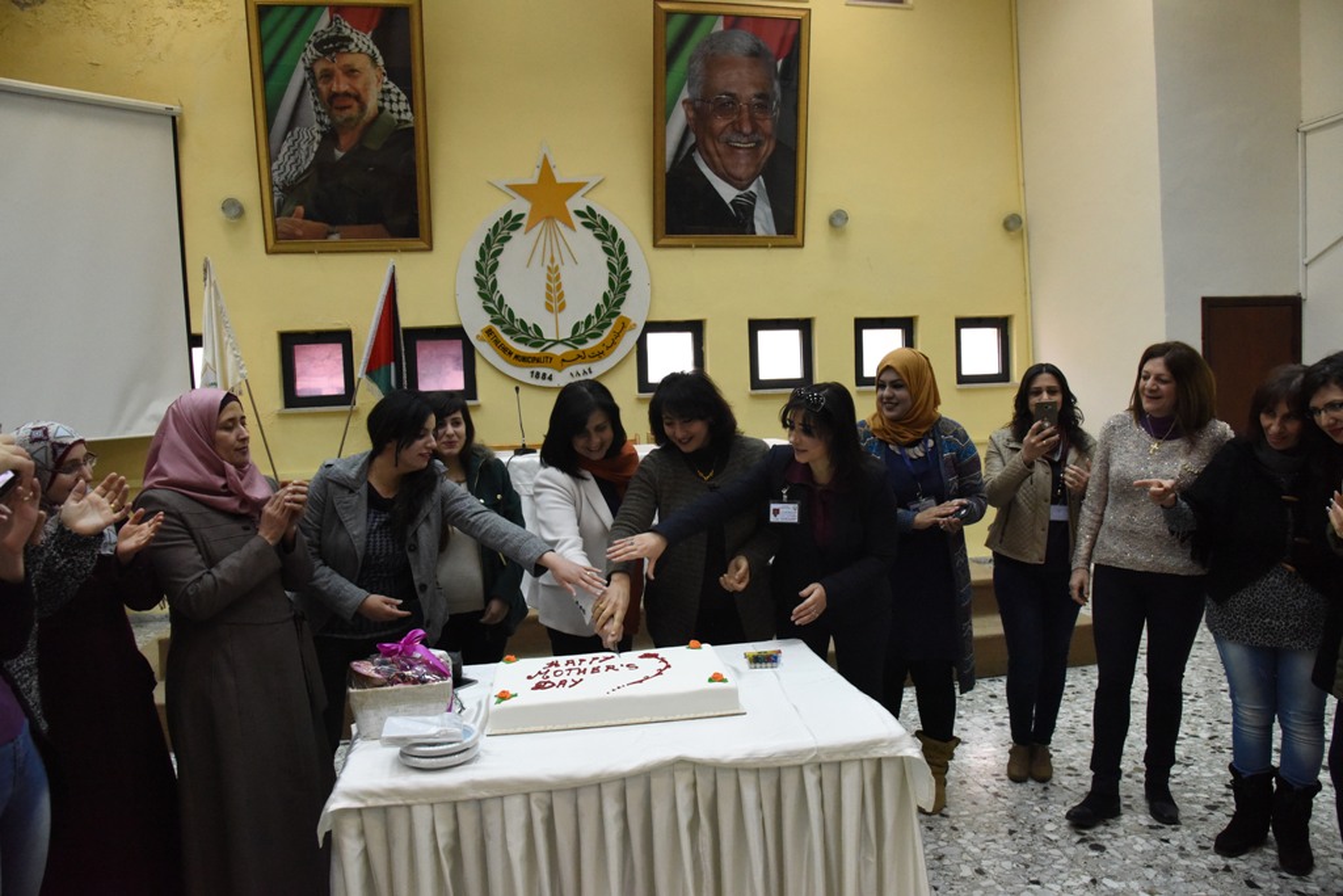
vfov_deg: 53.1
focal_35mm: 24
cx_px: 672
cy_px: 448
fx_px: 895
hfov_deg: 73.7
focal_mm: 24
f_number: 8
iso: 6400
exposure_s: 1/250
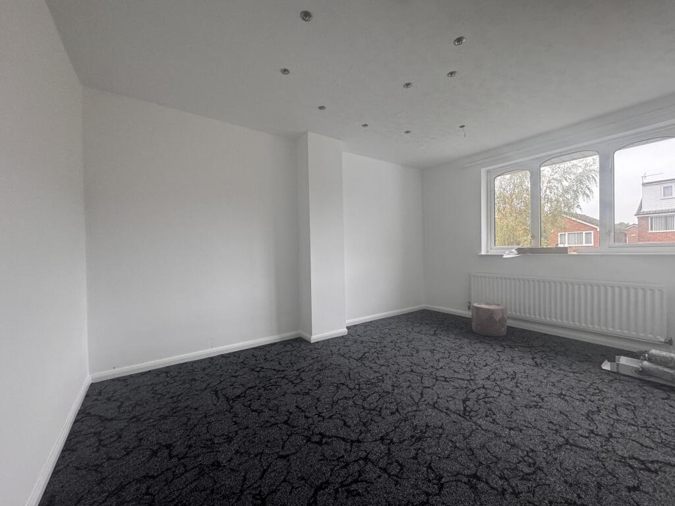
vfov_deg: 85.7
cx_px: 338
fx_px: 273
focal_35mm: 14
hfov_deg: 102.1
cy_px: 253
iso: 250
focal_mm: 2.22
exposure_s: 1/99
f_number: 2.2
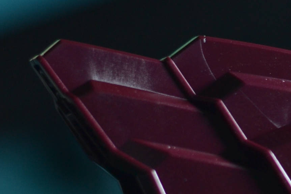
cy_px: 275
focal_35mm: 300
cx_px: 563
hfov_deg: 6.7
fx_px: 2425
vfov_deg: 4.6
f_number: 3.2
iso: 200
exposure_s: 1/50
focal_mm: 50
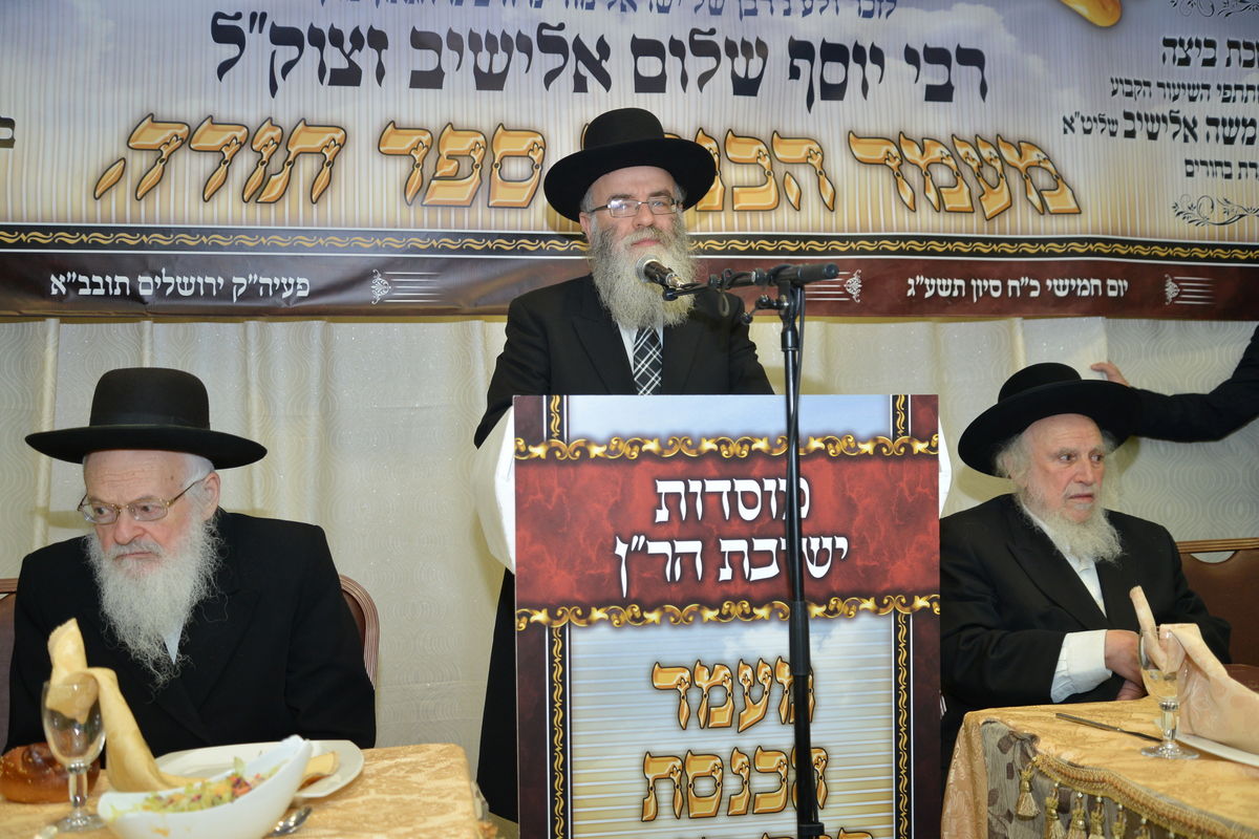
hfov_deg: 54.4
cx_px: 630
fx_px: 1224
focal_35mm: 35
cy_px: 420
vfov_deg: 37.9
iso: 800
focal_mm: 35
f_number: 4.5
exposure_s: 1/160
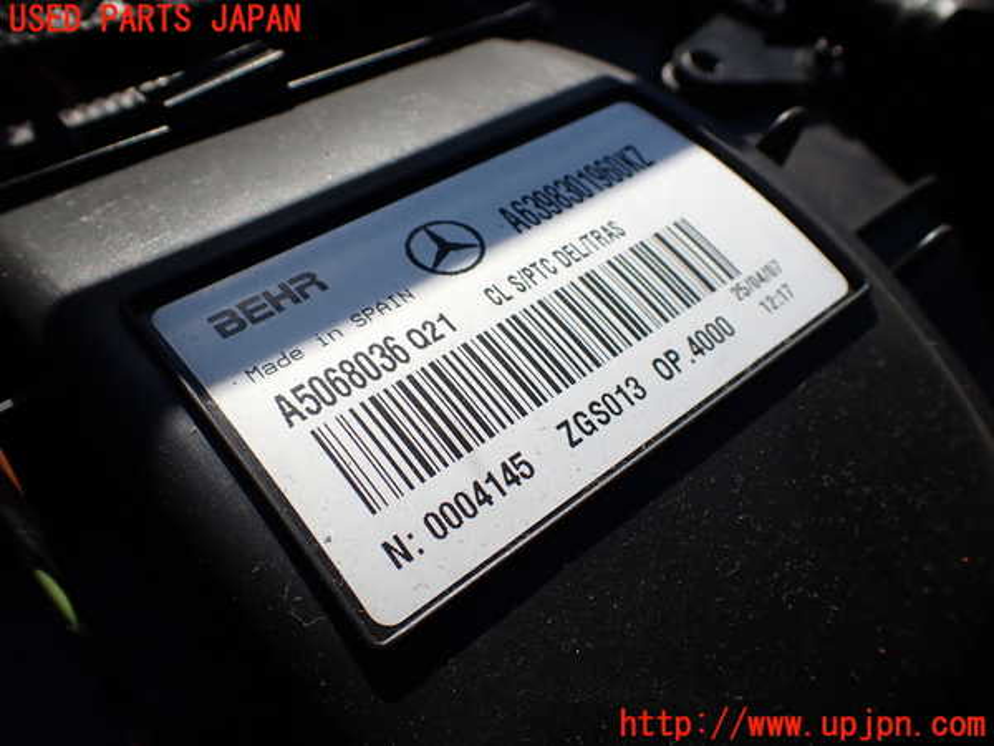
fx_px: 861
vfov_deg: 46.8
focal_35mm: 30
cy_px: 373
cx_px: 497
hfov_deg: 60.0
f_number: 3.2
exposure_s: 1/1000
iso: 100
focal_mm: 5.4
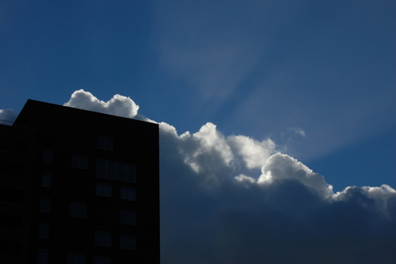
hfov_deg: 24.6
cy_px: 132
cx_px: 198
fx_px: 907
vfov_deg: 16.5
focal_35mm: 82
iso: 200
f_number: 13
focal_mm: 55
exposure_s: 1/640
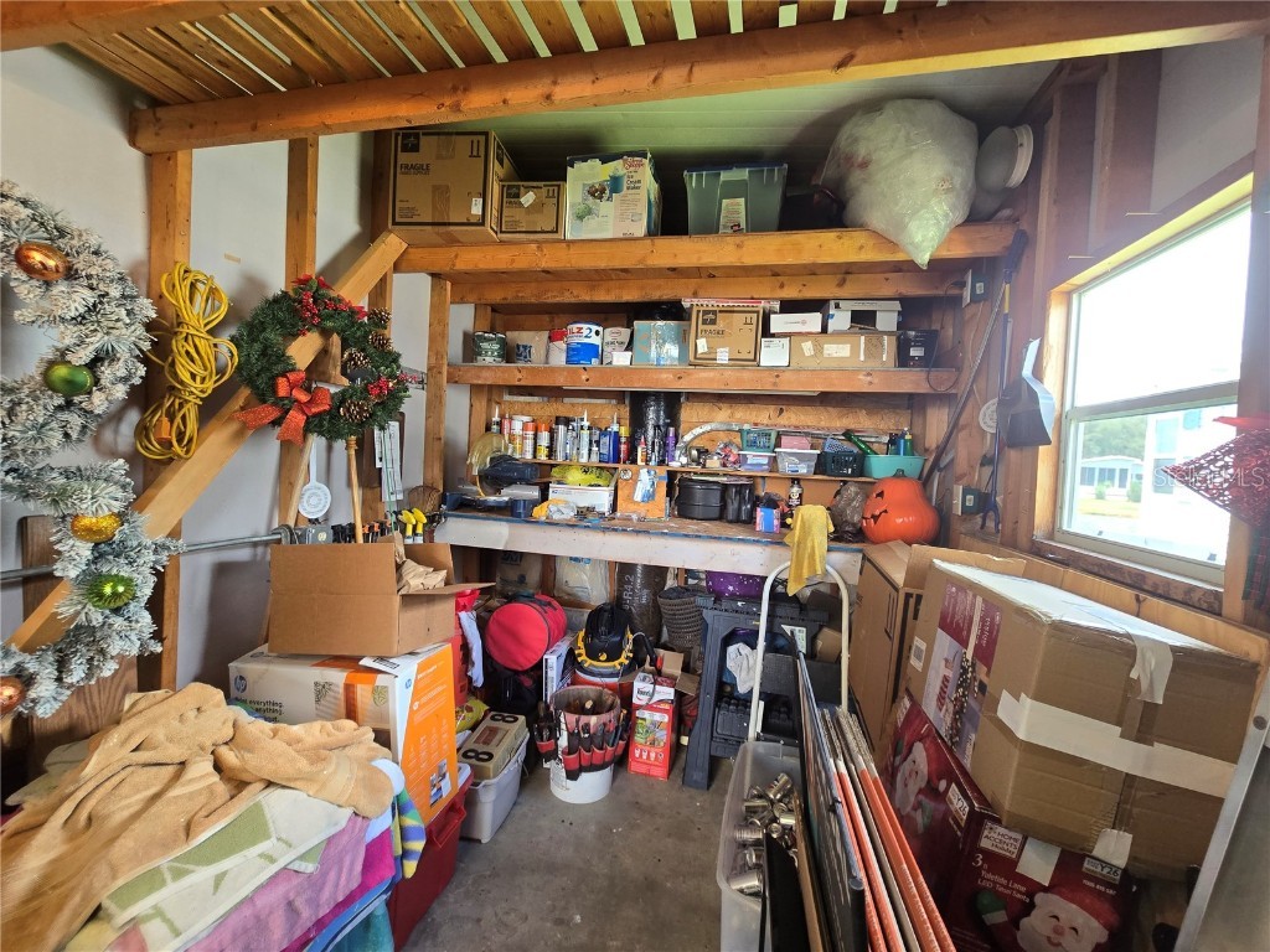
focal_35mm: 13
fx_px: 477
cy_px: 476
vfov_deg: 89.9
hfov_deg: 106.2
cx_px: 635
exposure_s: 1/60
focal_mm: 2.2
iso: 160
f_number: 2.2
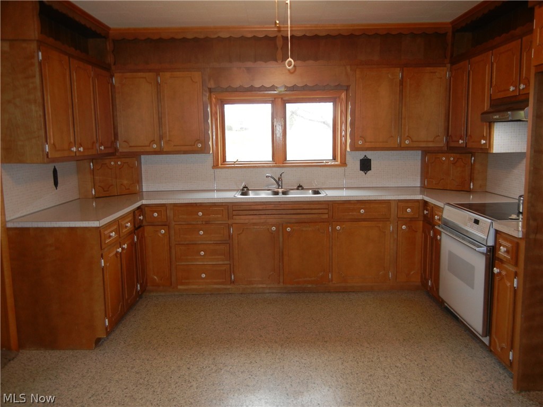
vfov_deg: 46.8
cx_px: 272
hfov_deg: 60.0
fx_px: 471
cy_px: 204
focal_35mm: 30
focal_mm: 5.4
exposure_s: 1/30
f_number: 3.5
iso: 177
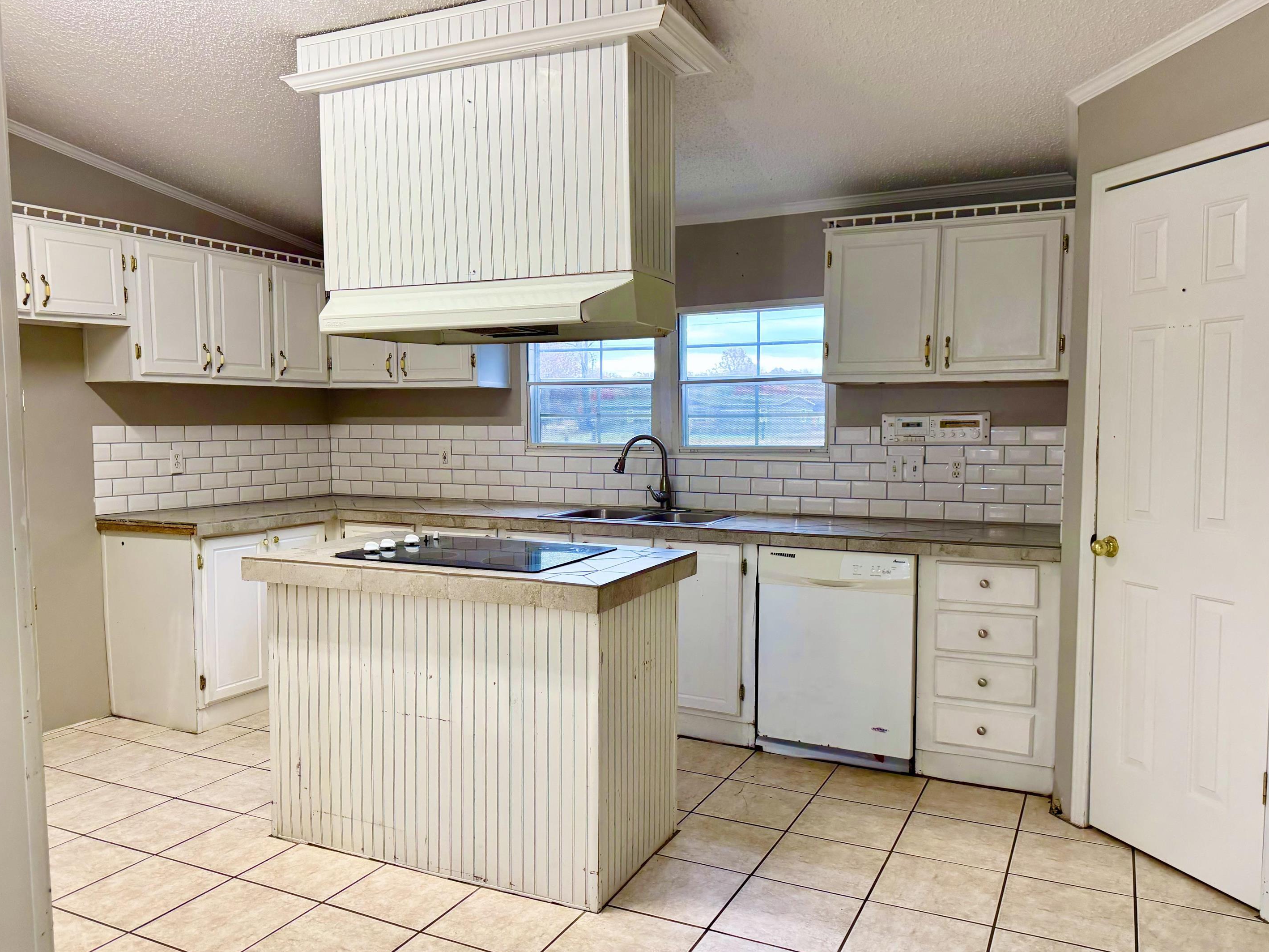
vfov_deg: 53.1
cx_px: 636
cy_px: 491
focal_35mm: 26
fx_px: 953
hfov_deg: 67.3
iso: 160
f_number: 1.78
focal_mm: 6.76
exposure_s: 1/120
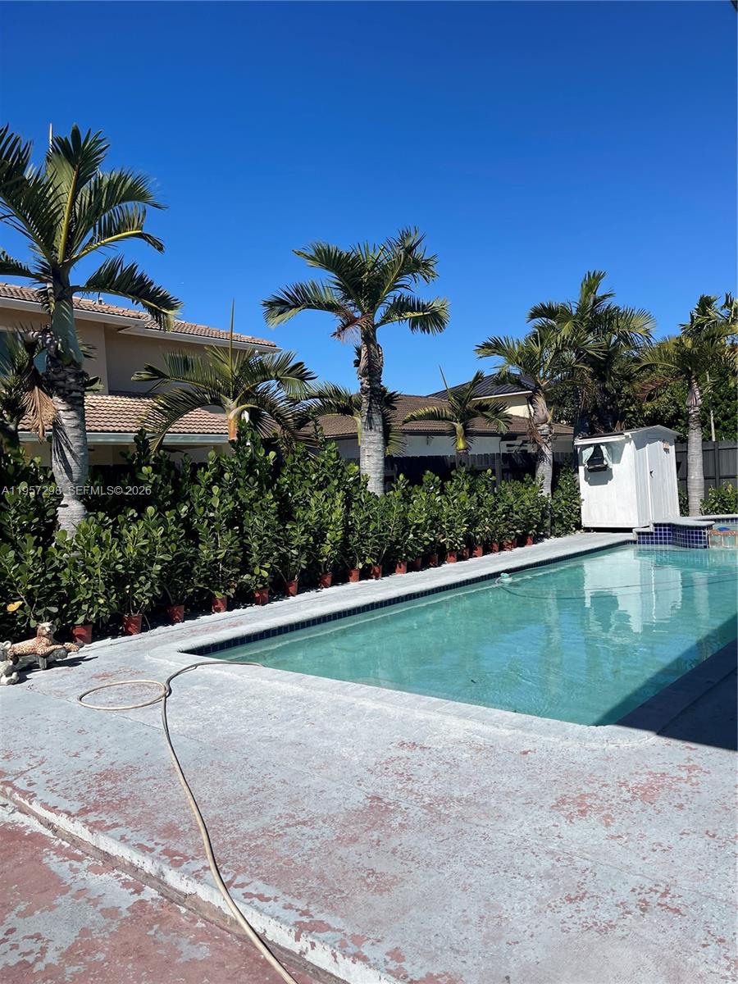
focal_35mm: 26
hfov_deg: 53.1
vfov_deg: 67.3
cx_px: 369
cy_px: 492
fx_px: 739
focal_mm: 5.1
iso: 50
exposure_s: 1/10000
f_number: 1.6
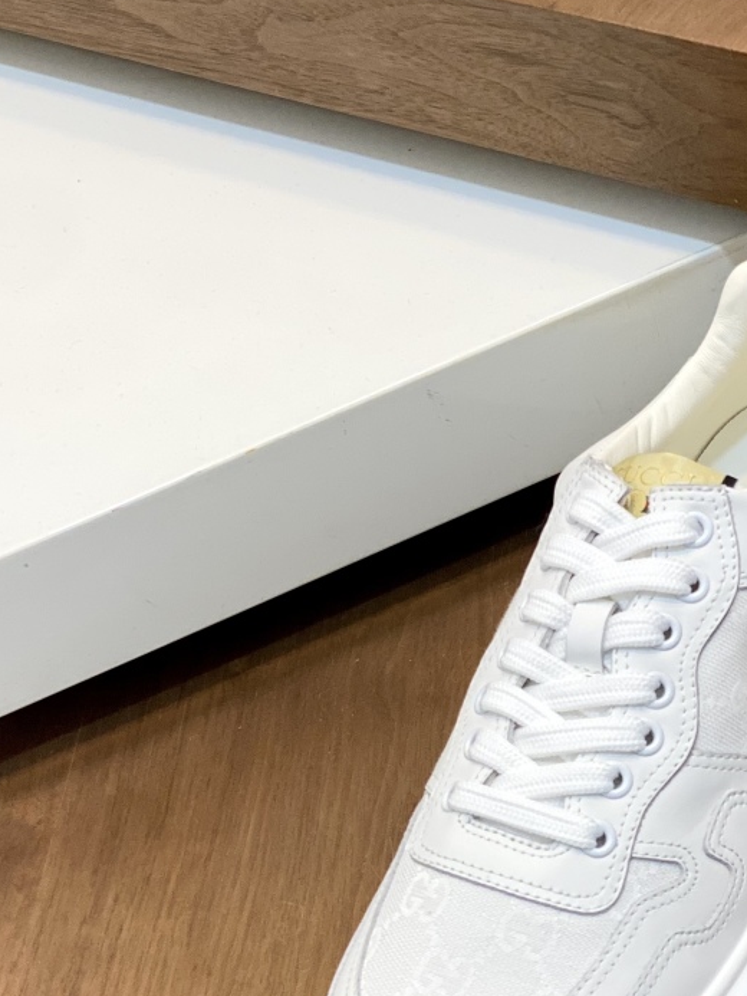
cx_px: 550
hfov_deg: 13.7
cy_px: 740
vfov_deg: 18.1
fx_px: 3107
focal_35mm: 108
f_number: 2
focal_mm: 6
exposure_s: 1/100
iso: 50
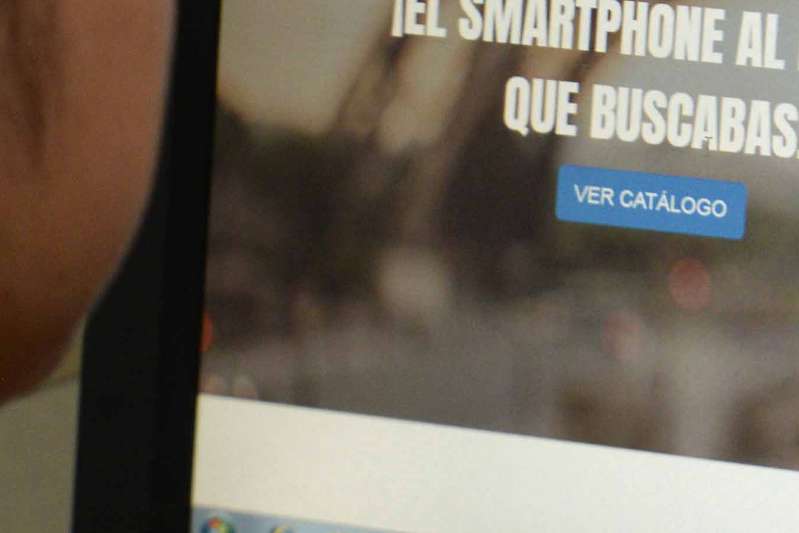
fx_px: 6483
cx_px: 570
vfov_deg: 4.7
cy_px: 187
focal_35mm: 292
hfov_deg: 7.0
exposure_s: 1/60
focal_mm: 66
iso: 1000
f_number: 5.6
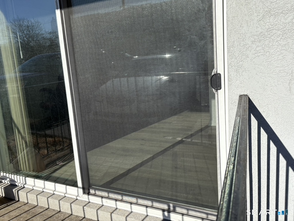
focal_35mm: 26
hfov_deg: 67.3
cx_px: 147
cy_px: 110
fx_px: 221
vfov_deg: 53.1
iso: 50
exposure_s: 1/4065
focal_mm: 5.96
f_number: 1.6
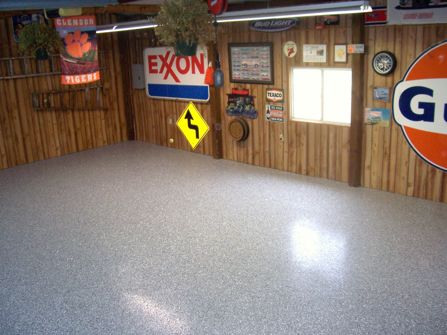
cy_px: 168
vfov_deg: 41.8
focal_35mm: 34
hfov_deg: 54.0
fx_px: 439
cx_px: 224
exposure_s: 1/60
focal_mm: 5.6
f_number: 2.7
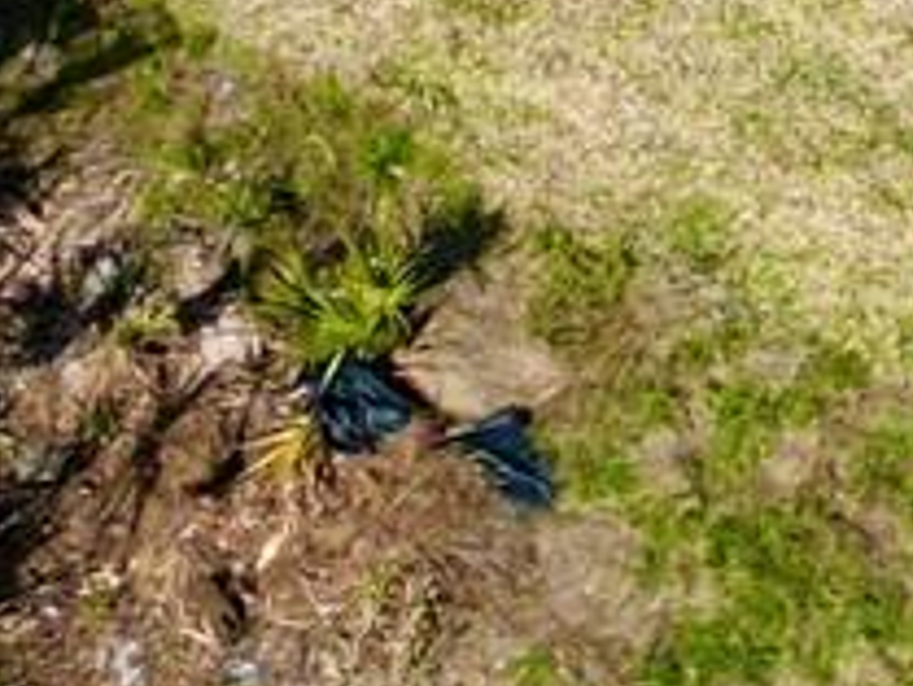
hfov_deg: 10.0
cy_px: -1464
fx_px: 4856
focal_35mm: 184
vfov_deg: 7.1
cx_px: 1809
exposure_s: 1/4000
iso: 200
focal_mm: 6.72
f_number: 1.7
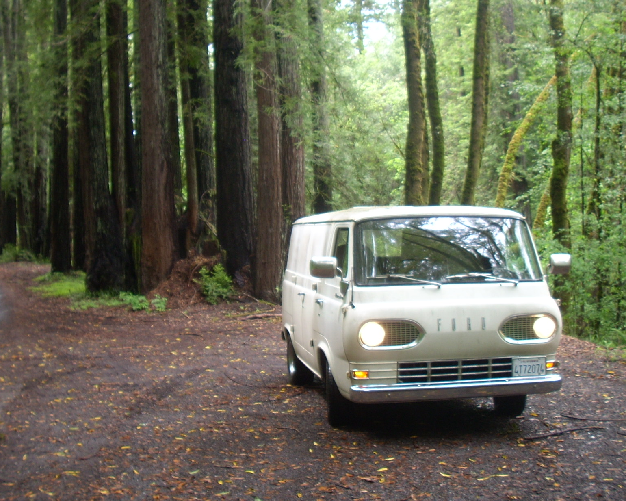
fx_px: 889
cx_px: 313
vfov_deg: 31.3
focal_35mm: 48
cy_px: 195
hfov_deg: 38.8
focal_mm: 6.2
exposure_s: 1/30
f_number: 2.8
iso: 64
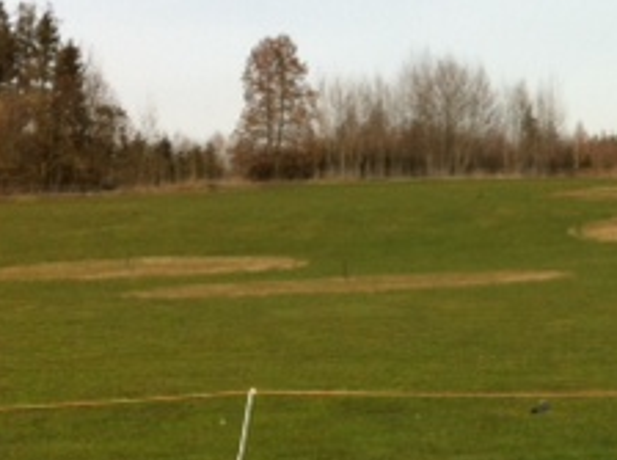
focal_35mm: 100
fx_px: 1779
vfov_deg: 14.7
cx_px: 719
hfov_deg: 18.7
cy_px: 124
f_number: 2.8
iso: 80
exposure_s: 1/1774
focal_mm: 3.85
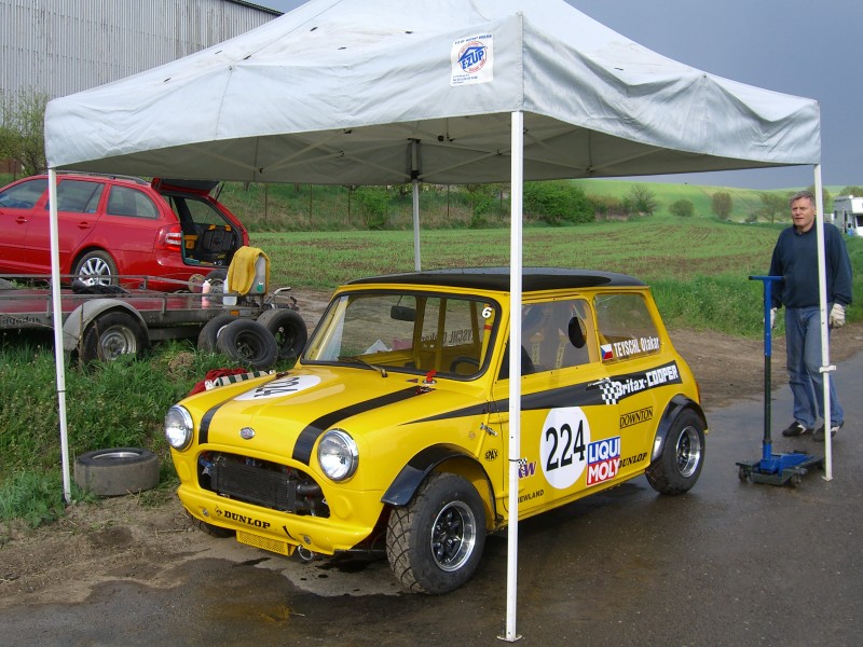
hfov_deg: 49.0
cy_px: 324
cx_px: 432
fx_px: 947
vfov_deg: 37.7
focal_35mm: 38
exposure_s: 1/400
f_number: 4
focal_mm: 7.9
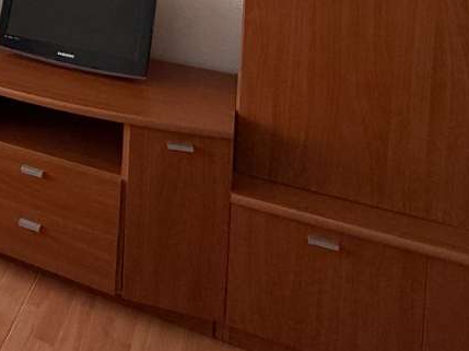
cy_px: -137
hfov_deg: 31.6
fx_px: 663
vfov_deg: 24.7
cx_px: -114
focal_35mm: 49
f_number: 2.2
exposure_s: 1/99
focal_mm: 2.22
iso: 100
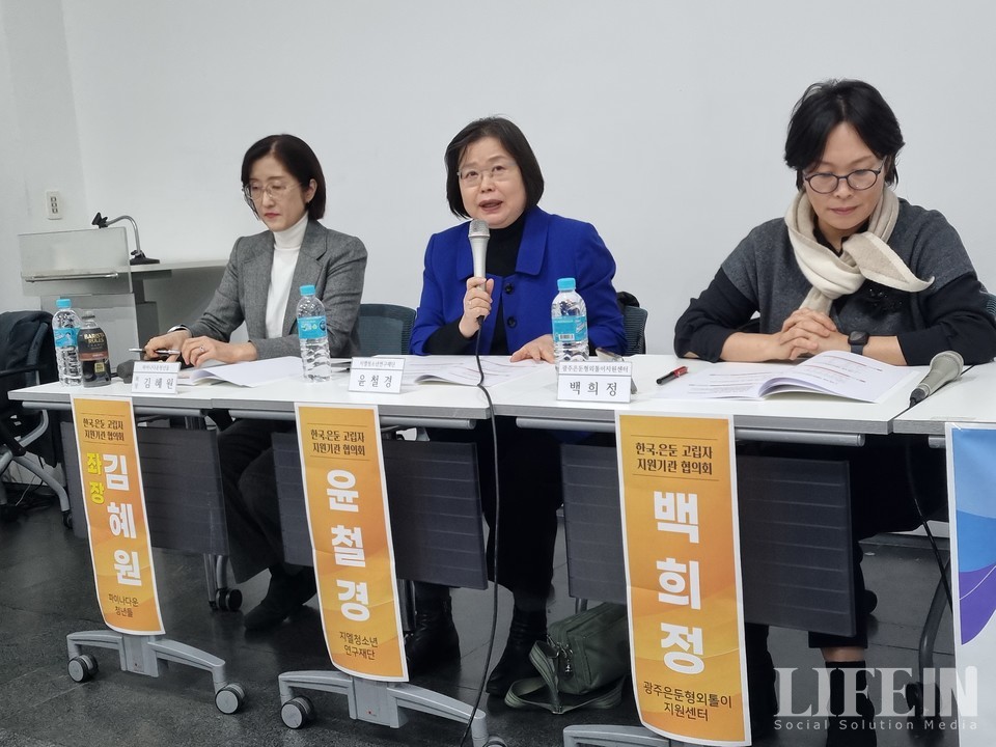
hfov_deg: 67.3
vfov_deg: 53.1
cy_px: 374
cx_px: 498
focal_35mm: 26
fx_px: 748
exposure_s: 1/60
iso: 200
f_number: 1.8
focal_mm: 5.4
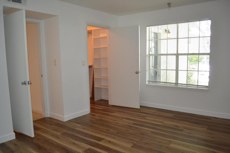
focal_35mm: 27
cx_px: 115
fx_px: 172
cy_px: 76
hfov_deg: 67.4
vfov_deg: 47.9
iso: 1250
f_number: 3.5
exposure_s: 1/60
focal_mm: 18
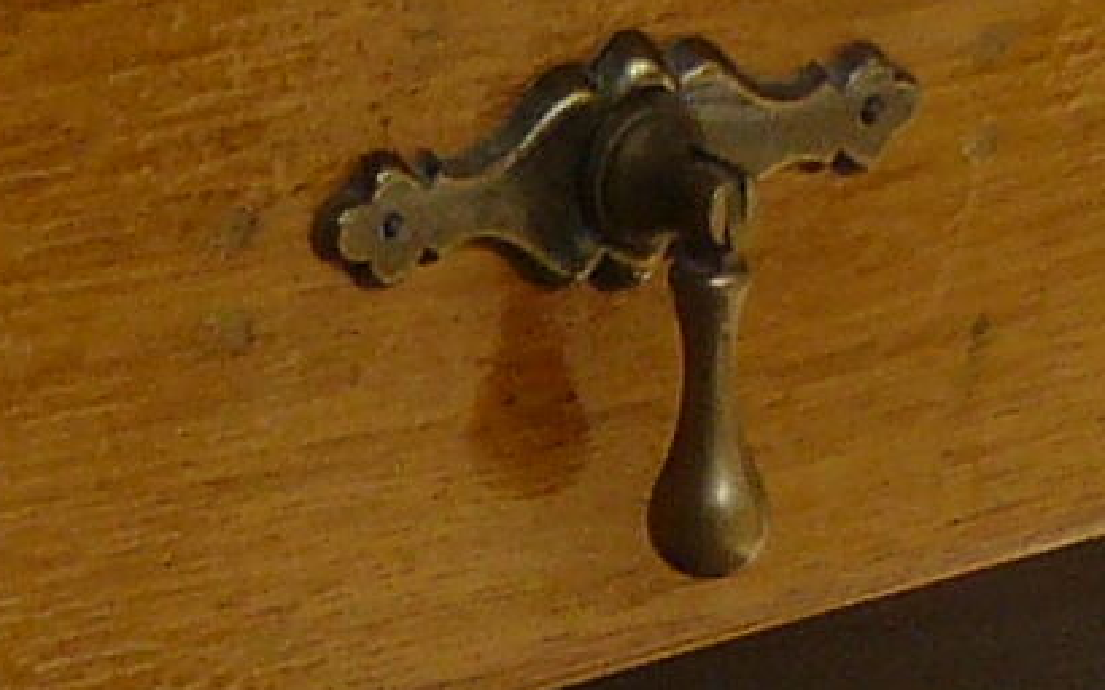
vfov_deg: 4.5
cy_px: 1865
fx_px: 8610
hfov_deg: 7.3
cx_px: 135
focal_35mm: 286
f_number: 4.5
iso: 100
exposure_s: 1/200
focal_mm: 6
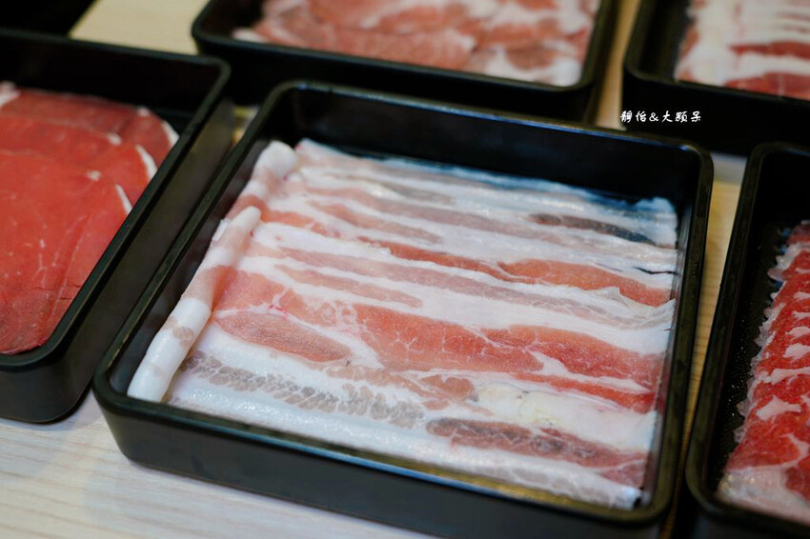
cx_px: 405
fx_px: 1057
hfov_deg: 41.9
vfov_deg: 28.6
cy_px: 270
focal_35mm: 47
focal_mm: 47
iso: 320
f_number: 4.5
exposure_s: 1/60
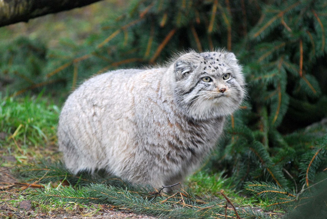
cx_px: 164
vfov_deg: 4.6
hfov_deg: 6.9
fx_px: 2728
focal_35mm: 300
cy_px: 110
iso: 1250
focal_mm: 200
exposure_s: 1/500
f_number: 3.5
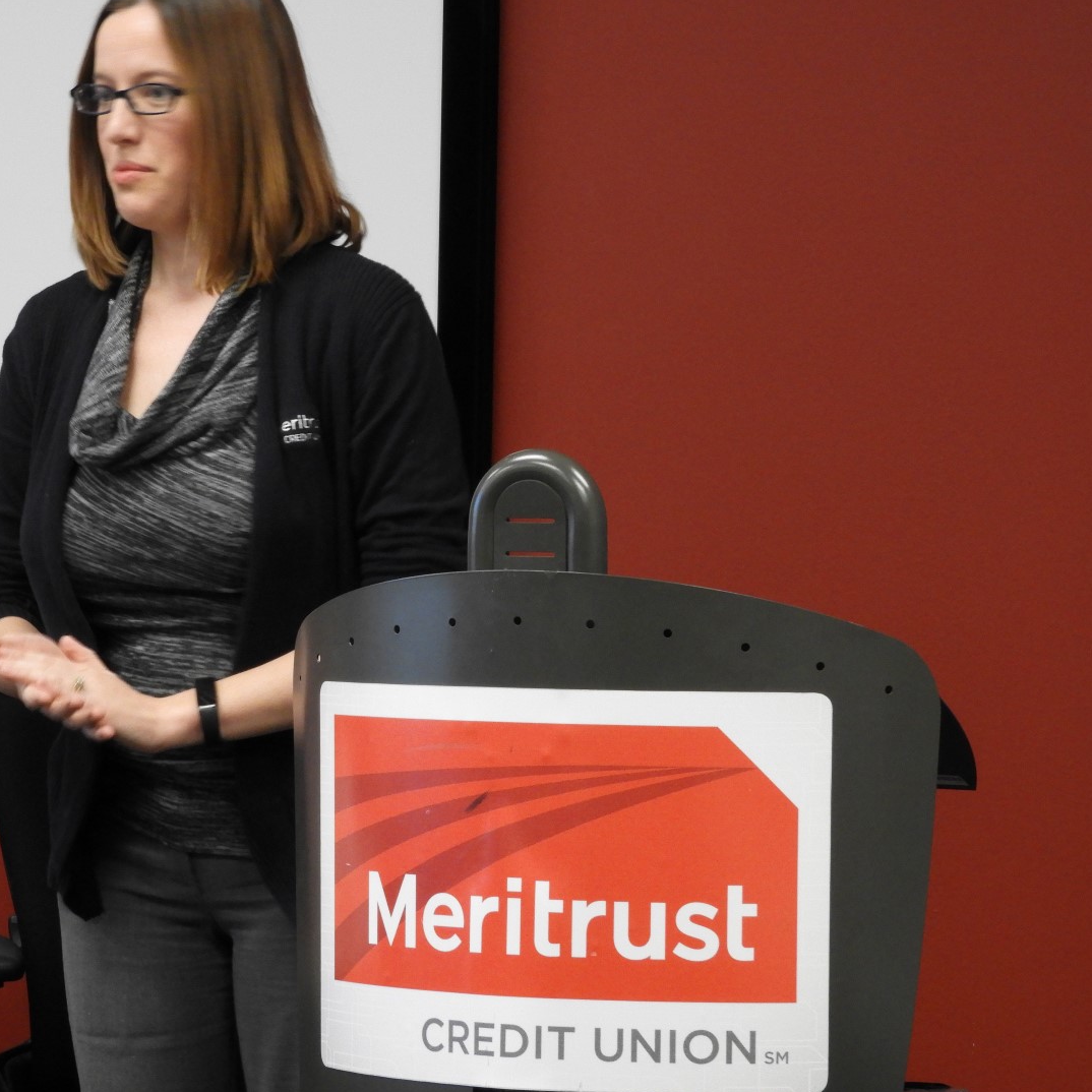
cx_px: 370
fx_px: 5710
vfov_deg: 10.9
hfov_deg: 10.9
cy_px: 547
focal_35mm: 160
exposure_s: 1/15
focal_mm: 24.2
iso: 500
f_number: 5
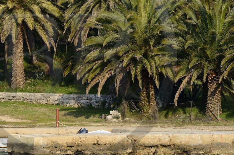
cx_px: 68
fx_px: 2338
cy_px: 57
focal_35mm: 360
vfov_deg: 3.8
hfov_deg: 5.7
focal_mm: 200
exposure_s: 1/250
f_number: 10
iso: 200
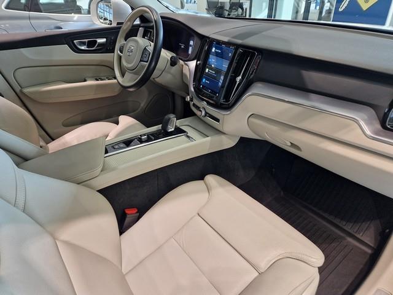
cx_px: 196
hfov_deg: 73.9
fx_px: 261
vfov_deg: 58.9
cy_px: 148
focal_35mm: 23
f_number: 1.8
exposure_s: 1/100
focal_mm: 5.4
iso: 64
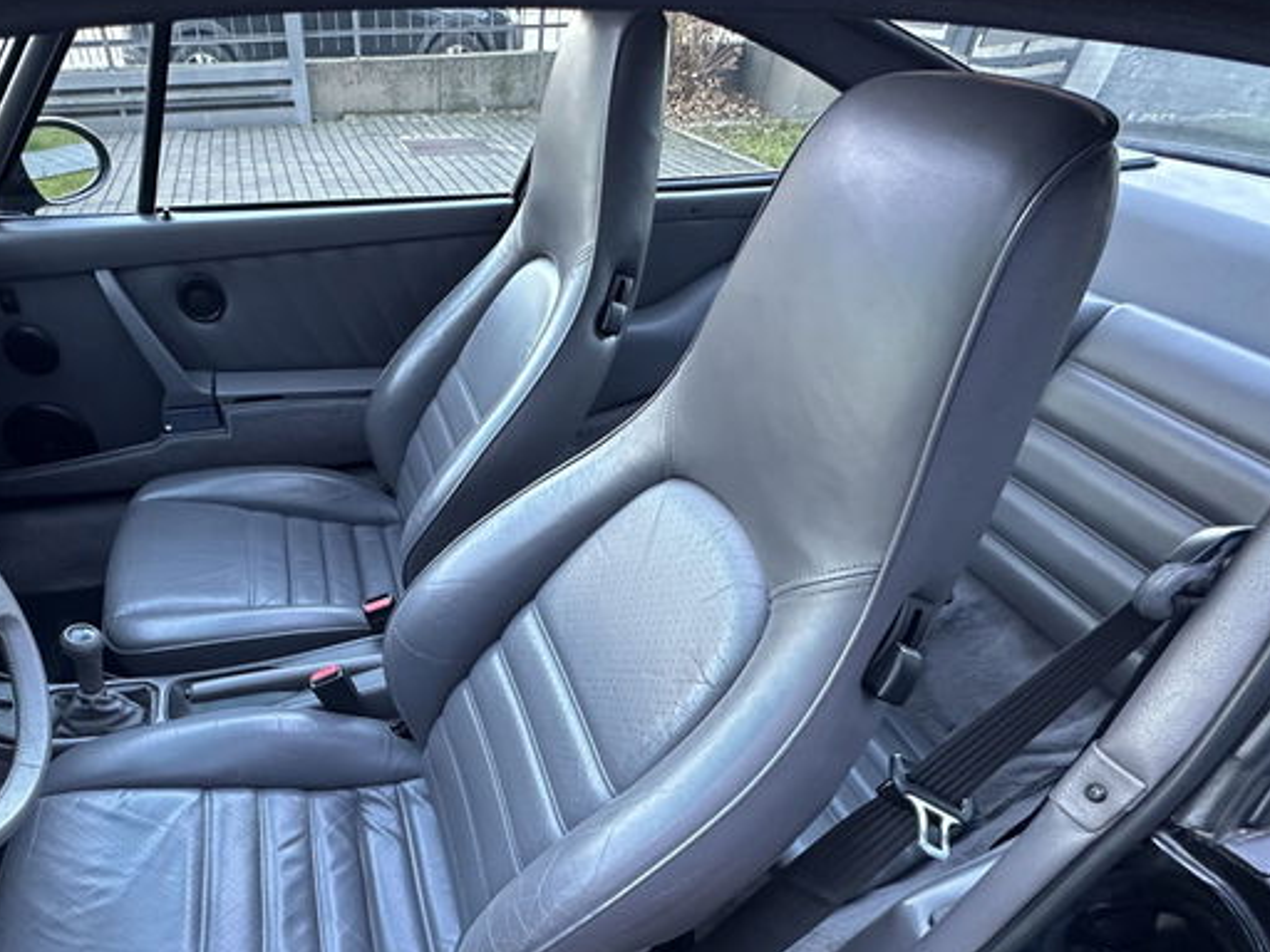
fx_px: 770
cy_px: 679
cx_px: 437
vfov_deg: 60.9
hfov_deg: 76.8
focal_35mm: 21
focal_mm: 2.22
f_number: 2.2
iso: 320
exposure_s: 1/60
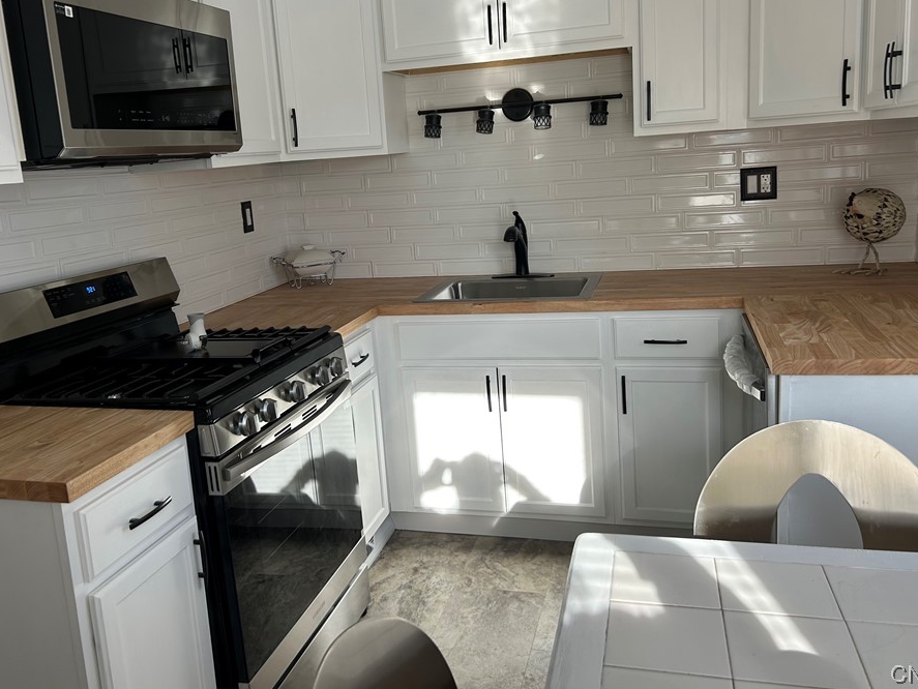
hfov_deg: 59.9
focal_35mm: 30
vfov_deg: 46.7
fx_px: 796
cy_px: 300
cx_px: 434
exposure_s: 1/270
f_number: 1.5
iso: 40
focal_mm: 5.7
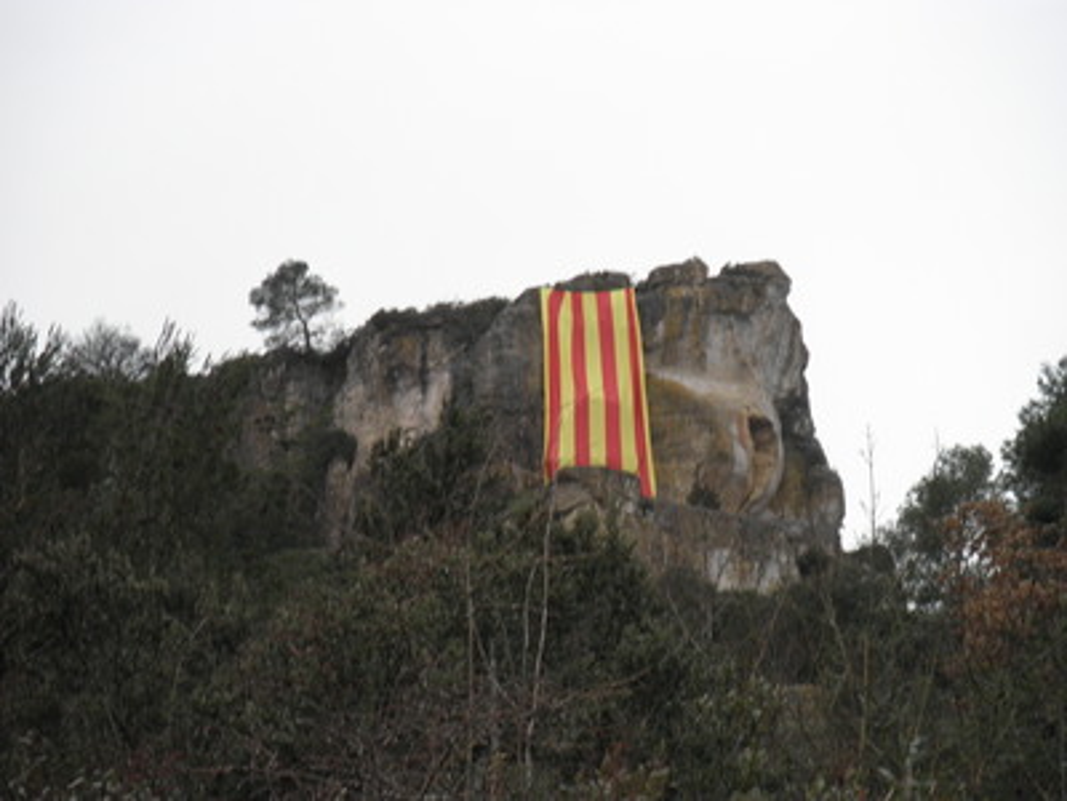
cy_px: 400
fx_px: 3699
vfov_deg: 12.3
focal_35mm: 120
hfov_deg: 16.4
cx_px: 534
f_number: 5.8
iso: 64
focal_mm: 21.5
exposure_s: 1/125
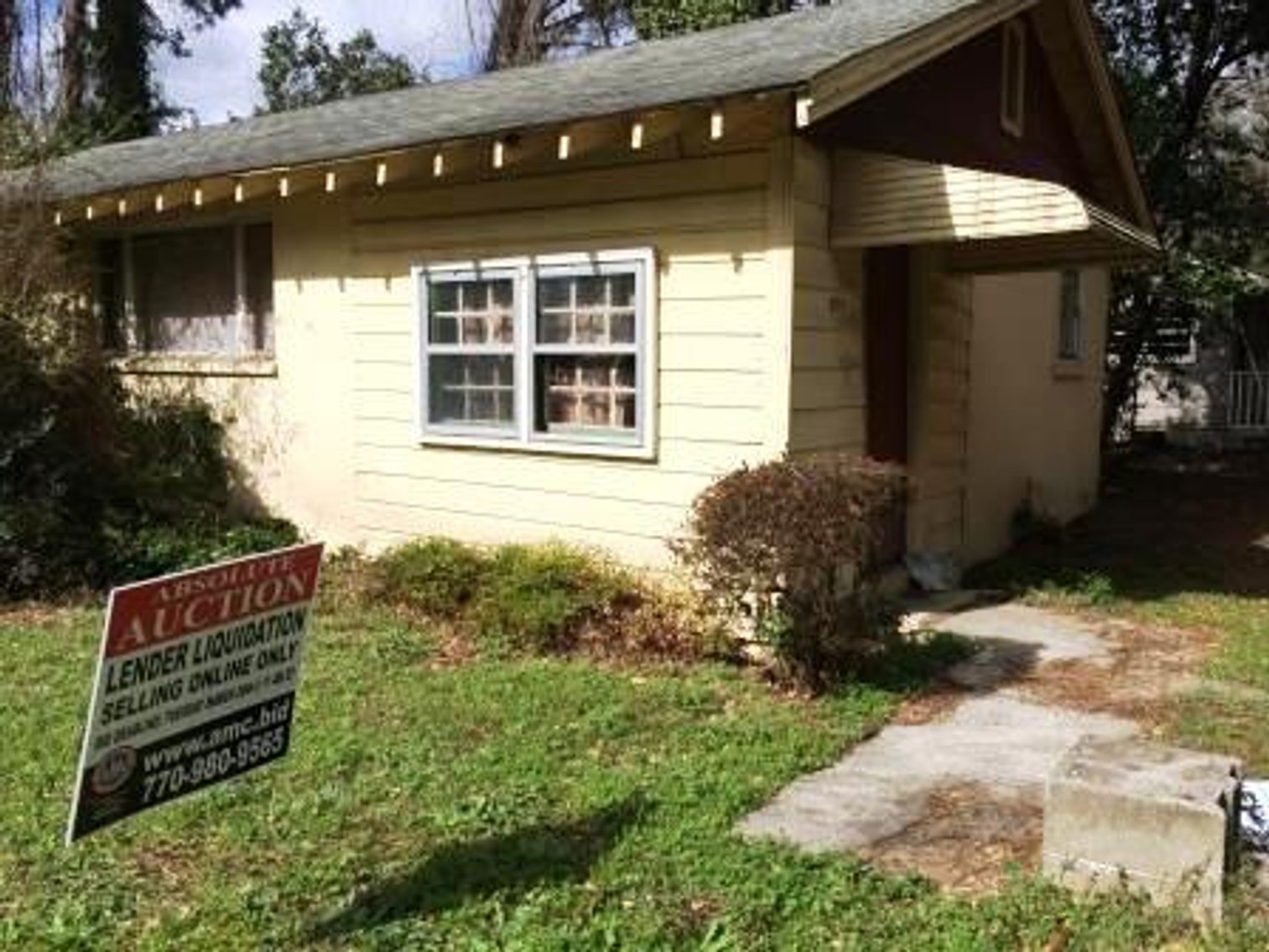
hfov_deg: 61.7
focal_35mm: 29
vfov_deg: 48.2
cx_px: 634
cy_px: 476
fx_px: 1063
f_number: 2.2
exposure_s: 1/3425
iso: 32
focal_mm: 4.15
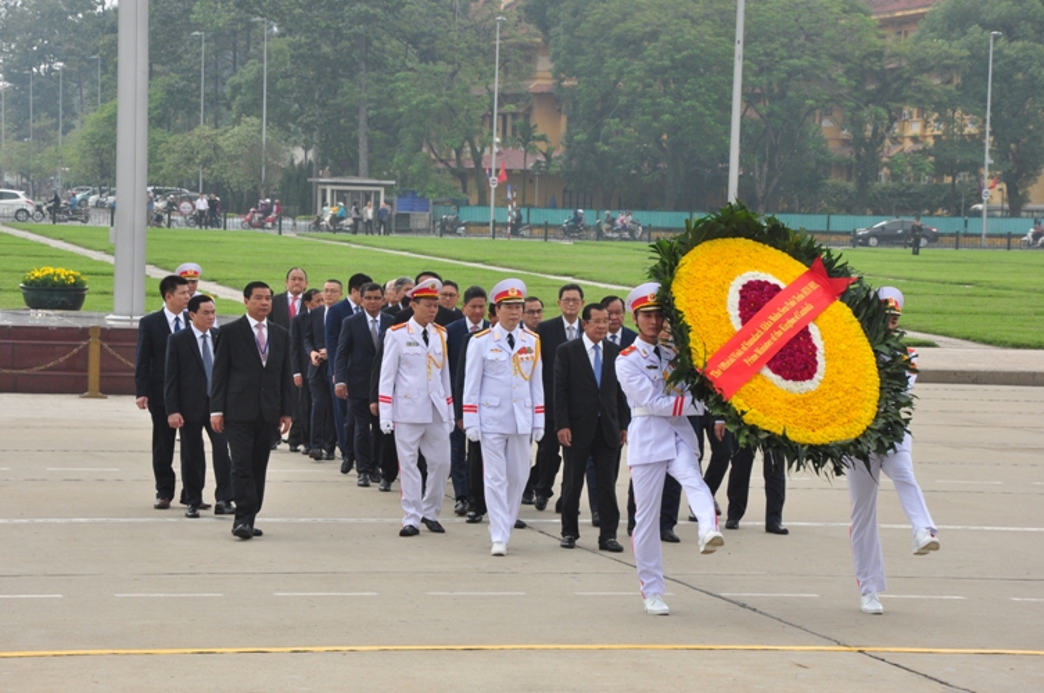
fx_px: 3475
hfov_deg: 17.1
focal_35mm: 120
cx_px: 522
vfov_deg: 11.4
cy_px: 346
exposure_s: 1/125
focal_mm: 80
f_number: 9
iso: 400
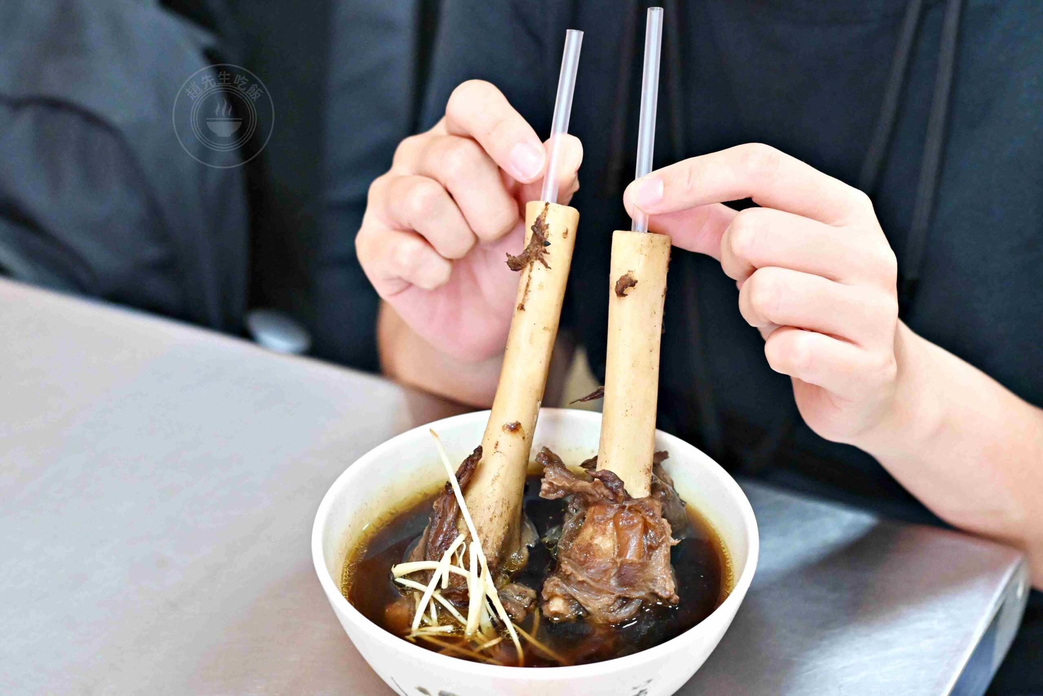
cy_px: 348
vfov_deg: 18.2
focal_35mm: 75
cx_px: 522
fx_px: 2173
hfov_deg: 27.0
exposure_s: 1/200
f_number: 3.2
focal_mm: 50
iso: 4000
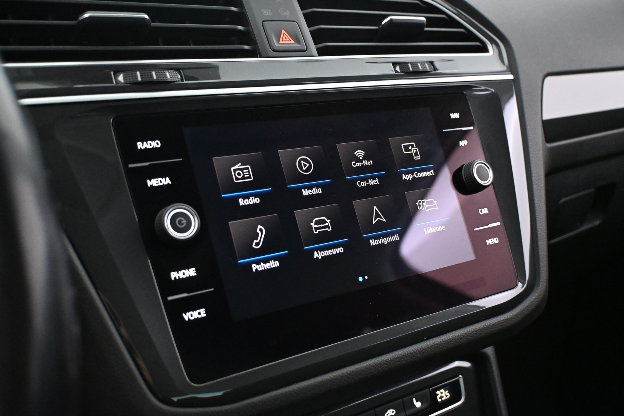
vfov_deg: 36.9
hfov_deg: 53.1
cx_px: 312
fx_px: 624
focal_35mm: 36
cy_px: 208
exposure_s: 1/40
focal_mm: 24
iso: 5600
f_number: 4.2
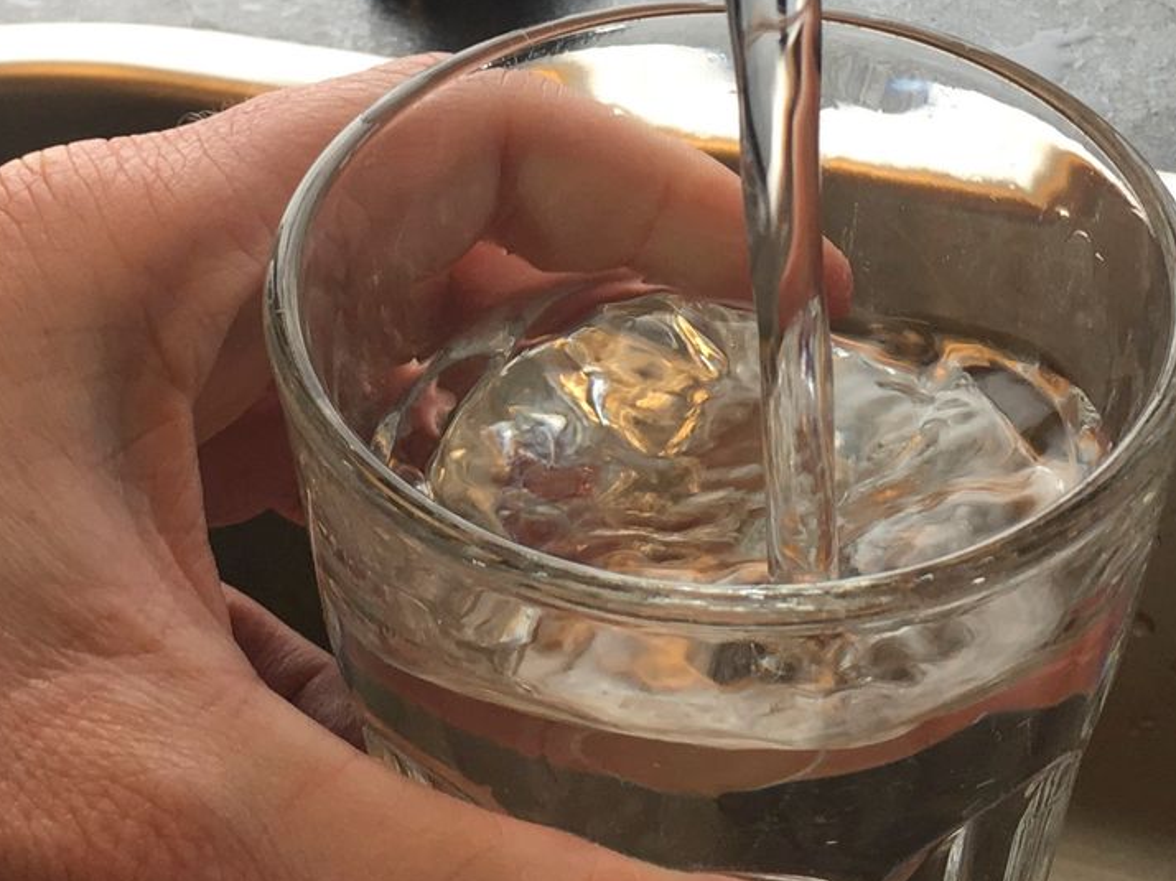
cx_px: 595
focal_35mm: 39
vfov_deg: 36.8
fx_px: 1324
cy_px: 400
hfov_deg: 47.9
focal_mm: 4.15
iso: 32
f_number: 2.2
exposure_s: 1/100
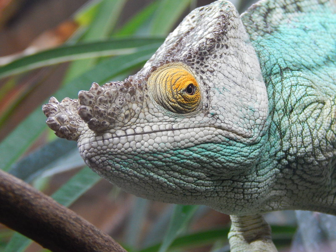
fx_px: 1786
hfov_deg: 10.7
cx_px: 168
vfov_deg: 8.1
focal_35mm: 184
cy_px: 126
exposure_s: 1/25
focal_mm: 32.8
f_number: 5.3
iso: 400
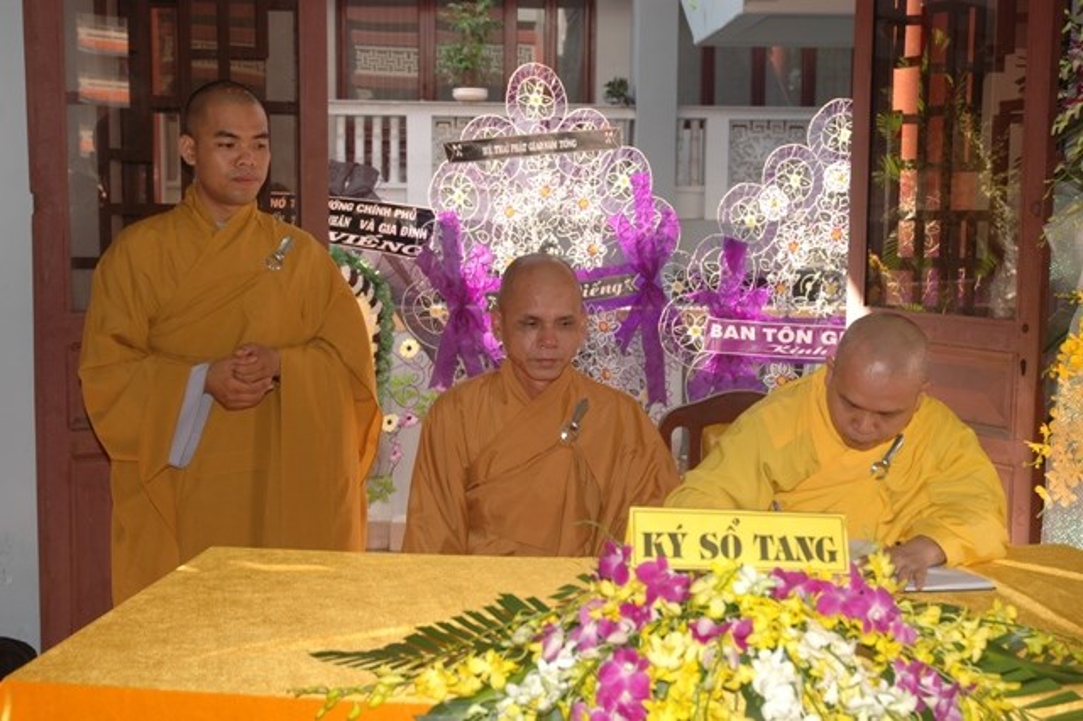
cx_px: 542
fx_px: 1578
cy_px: 360
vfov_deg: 25.7
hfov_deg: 37.9
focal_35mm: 52
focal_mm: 35
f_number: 4.5
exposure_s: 1/80
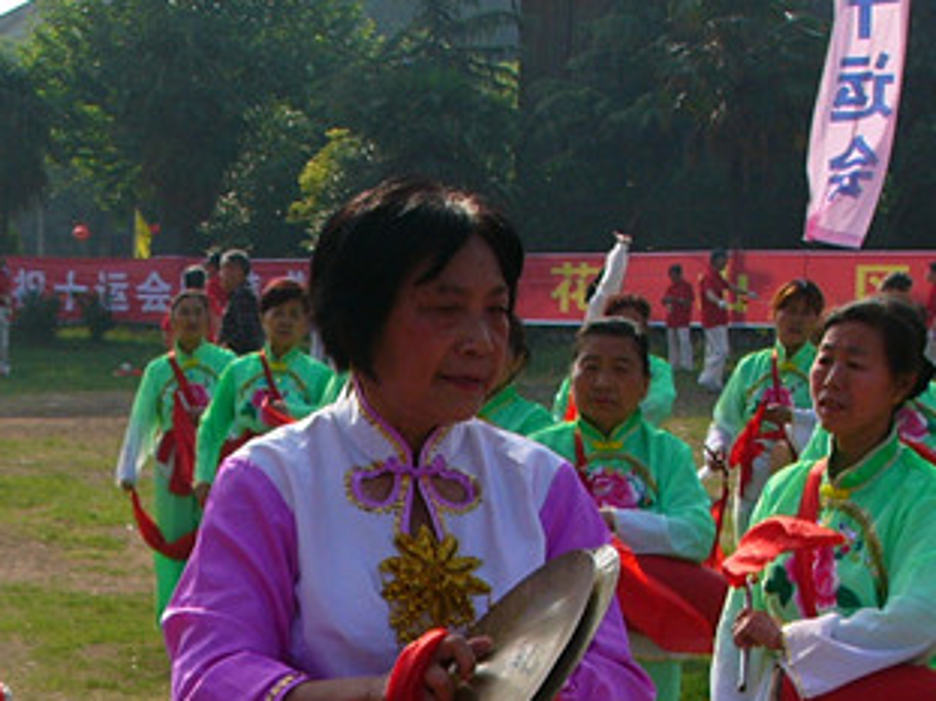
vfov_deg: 11.6
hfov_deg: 15.3
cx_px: -27
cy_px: 799
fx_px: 3406
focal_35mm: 126
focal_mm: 8.1
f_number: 4
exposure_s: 1/640
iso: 50
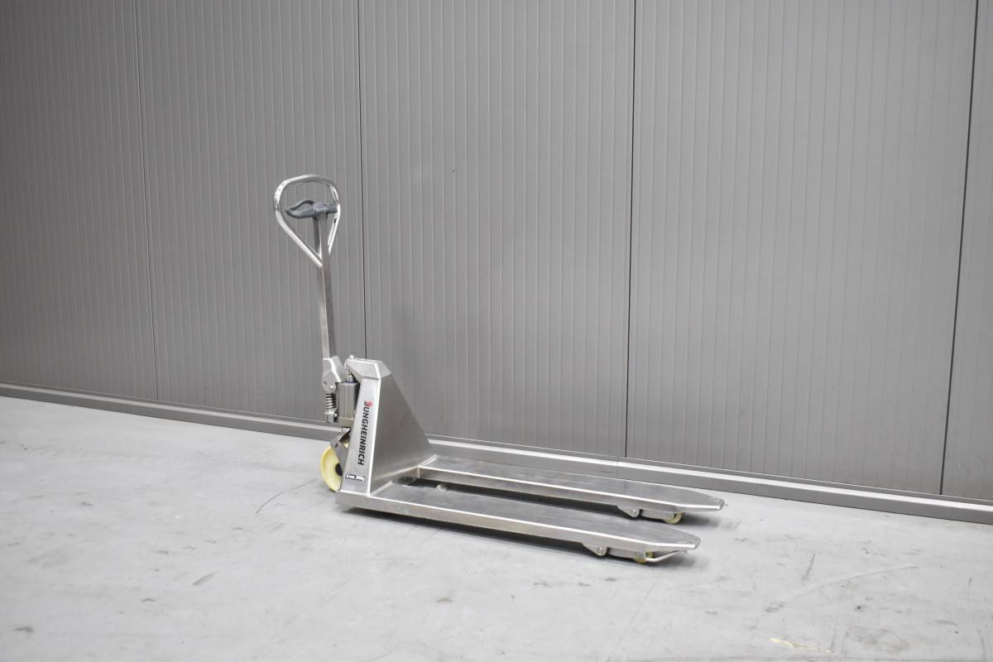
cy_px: 331
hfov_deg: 53.1
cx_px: 496
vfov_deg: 36.9
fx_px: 993
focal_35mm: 36
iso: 1600
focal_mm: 24
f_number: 4.5
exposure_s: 1/50
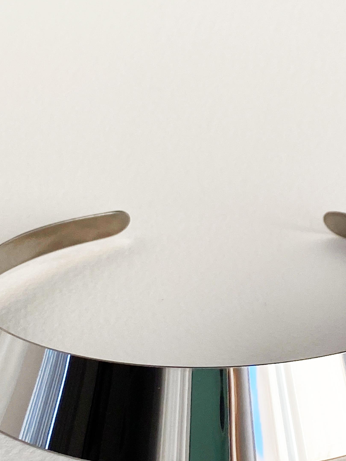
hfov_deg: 15.2
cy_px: 224
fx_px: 1293
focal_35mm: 97
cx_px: 217
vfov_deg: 20.2
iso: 32
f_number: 1.8
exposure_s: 1/585
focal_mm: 4.25
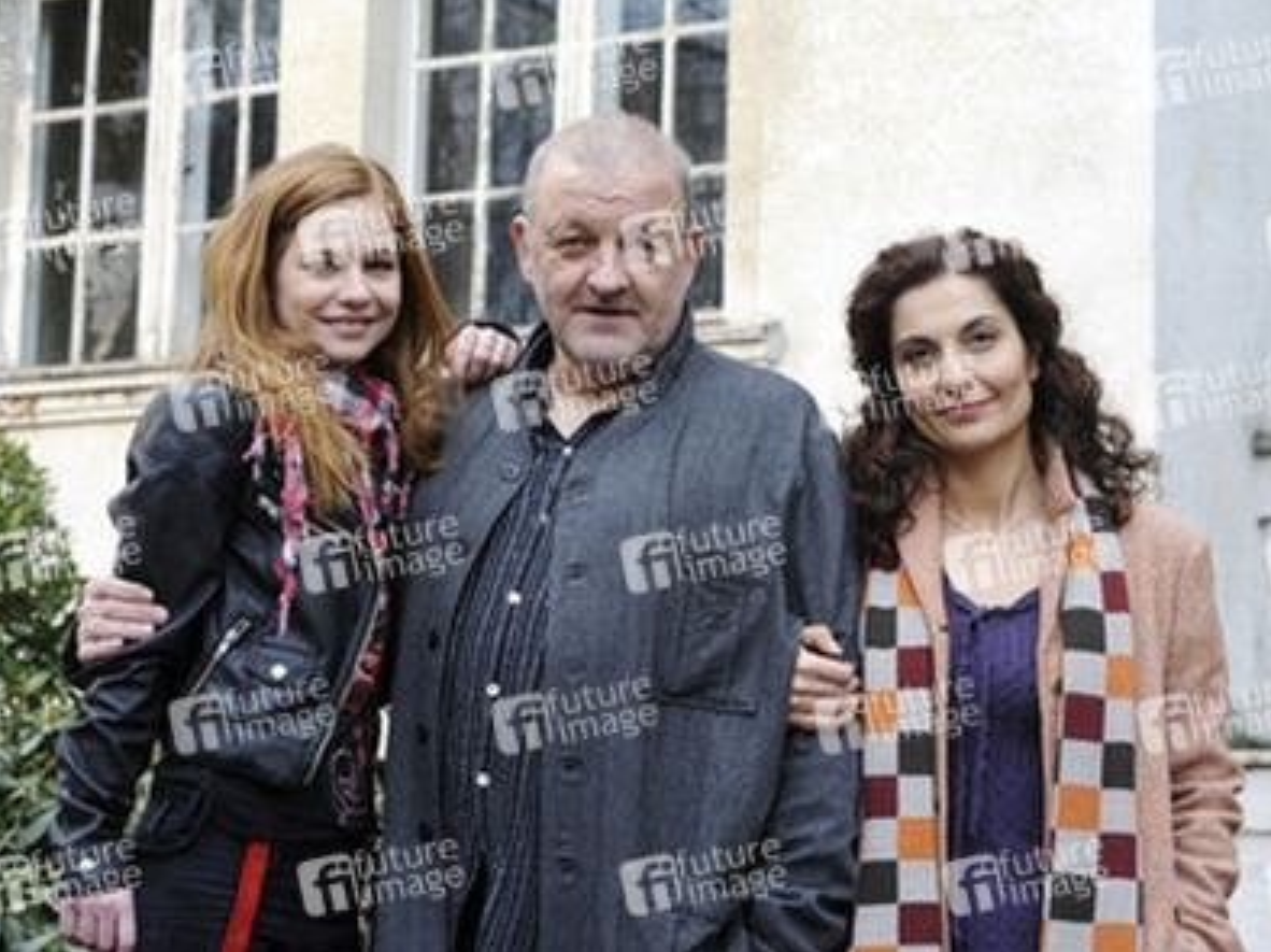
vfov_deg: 19.1
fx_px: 2825
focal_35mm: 77
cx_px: 618
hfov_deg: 25.4
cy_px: 474
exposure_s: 1/200
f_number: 7.1
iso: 500
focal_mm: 70
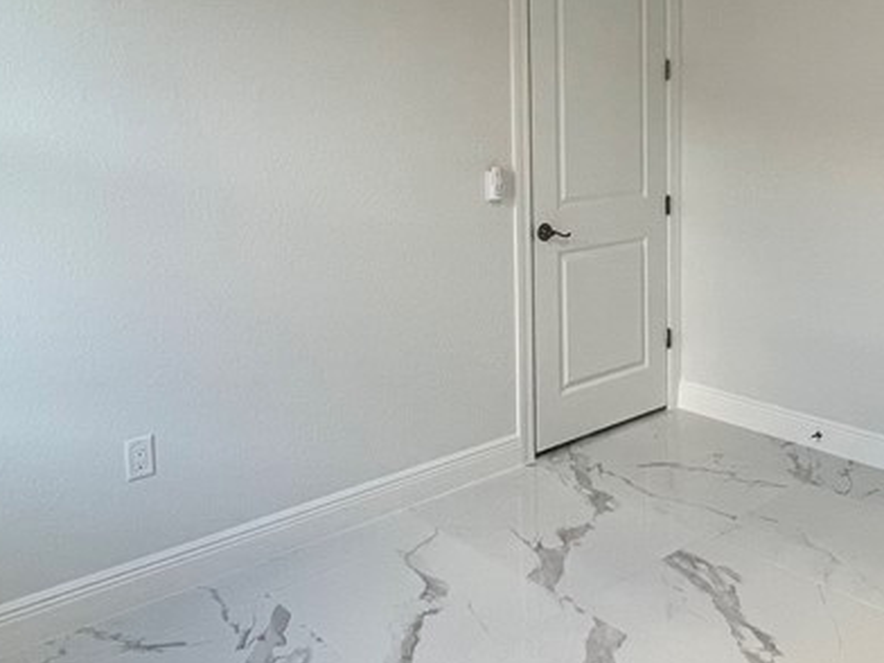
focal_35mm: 34
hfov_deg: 52.5
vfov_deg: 40.7
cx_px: 616
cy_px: 171
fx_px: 868
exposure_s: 1/120
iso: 125
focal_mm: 1.57
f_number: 1.8
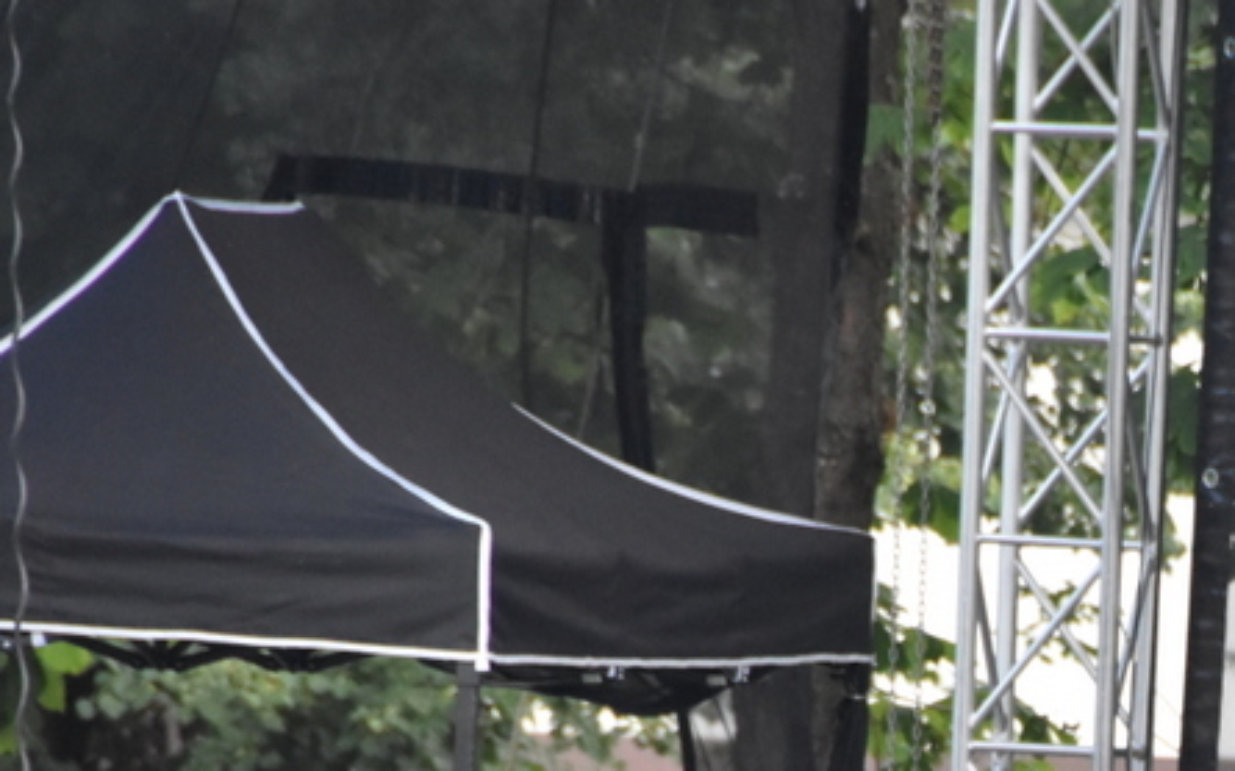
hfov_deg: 2.5
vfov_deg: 1.6
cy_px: 1001
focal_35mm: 824
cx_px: 1540
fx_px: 27730
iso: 2800
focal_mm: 200
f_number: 5.6
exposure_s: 1/320
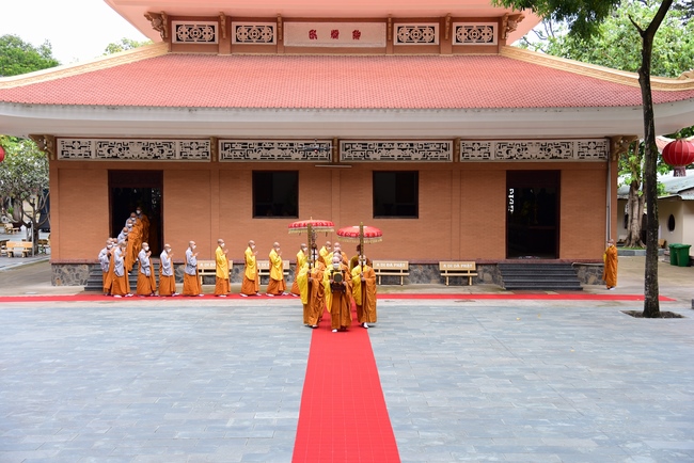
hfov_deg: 44.5
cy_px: 232
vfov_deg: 30.5
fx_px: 849
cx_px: 347
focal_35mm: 44
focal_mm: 44
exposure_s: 1/100
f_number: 4.5
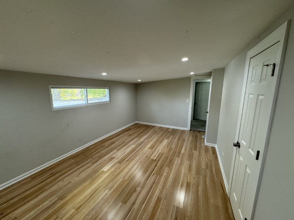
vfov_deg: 85.7
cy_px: 110
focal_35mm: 14
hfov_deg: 102.1
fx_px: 119
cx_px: 147
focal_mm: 2.22
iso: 200
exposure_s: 1/120
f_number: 2.2
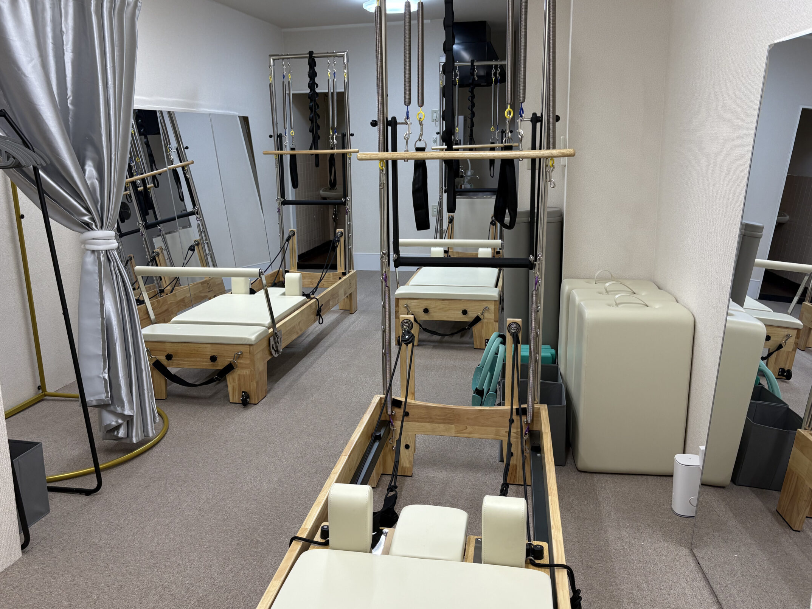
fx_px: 727
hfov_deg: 58.3
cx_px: 378
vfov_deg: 45.4
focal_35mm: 31
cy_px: 289
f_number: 1.6
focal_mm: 5.96
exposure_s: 1/121
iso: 80
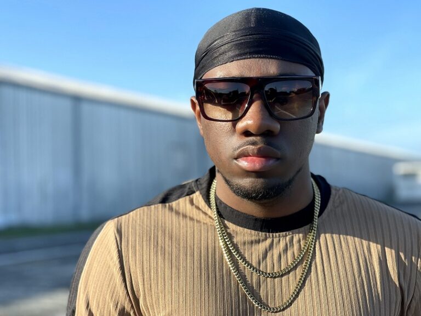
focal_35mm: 64
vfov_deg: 22.9
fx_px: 778
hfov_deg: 30.3
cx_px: 210
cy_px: 158
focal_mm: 7.5
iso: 20
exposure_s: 1/278
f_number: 2.2
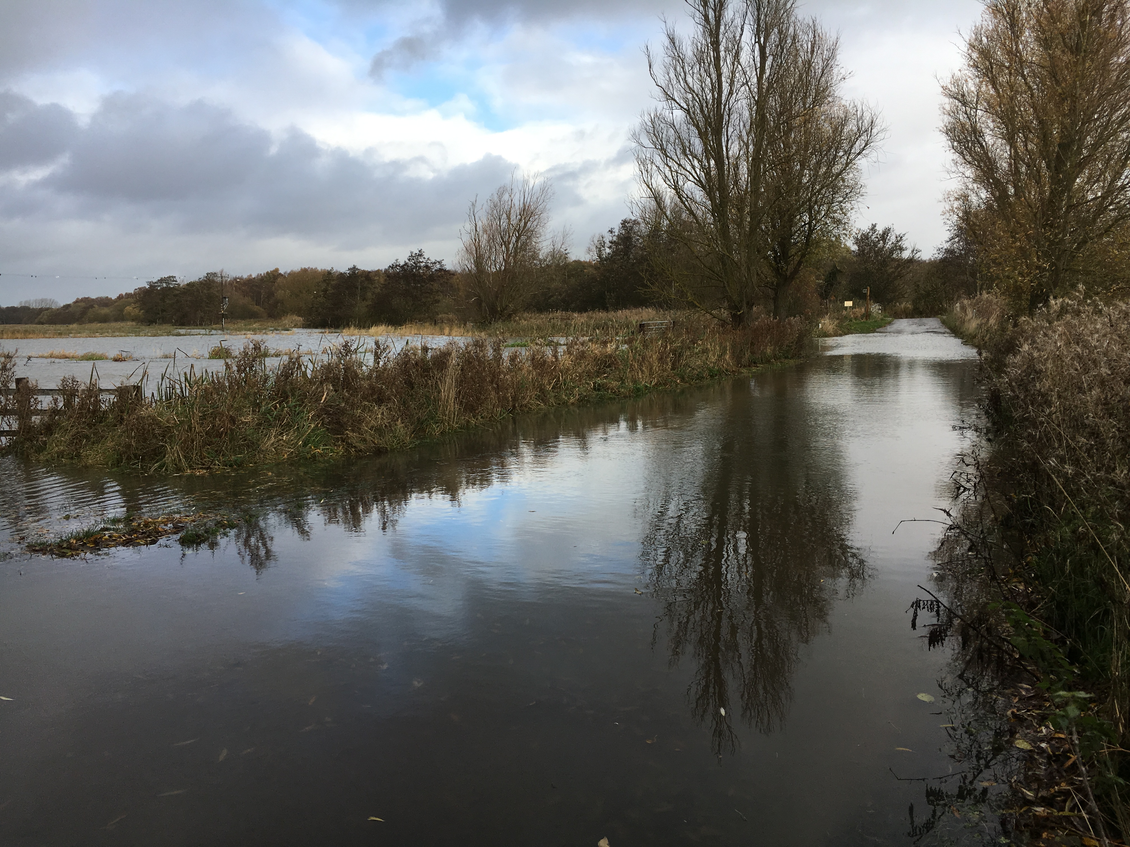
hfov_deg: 61.7
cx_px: 565
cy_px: 424
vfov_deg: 48.2
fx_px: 947
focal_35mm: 29
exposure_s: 1/610
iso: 25
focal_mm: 4.15
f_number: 2.2
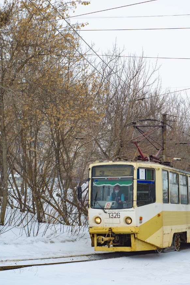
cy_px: 144
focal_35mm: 76
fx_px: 601
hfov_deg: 17.8
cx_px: 156
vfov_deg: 26.6
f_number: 6.3
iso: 200
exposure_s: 1/320
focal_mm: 50
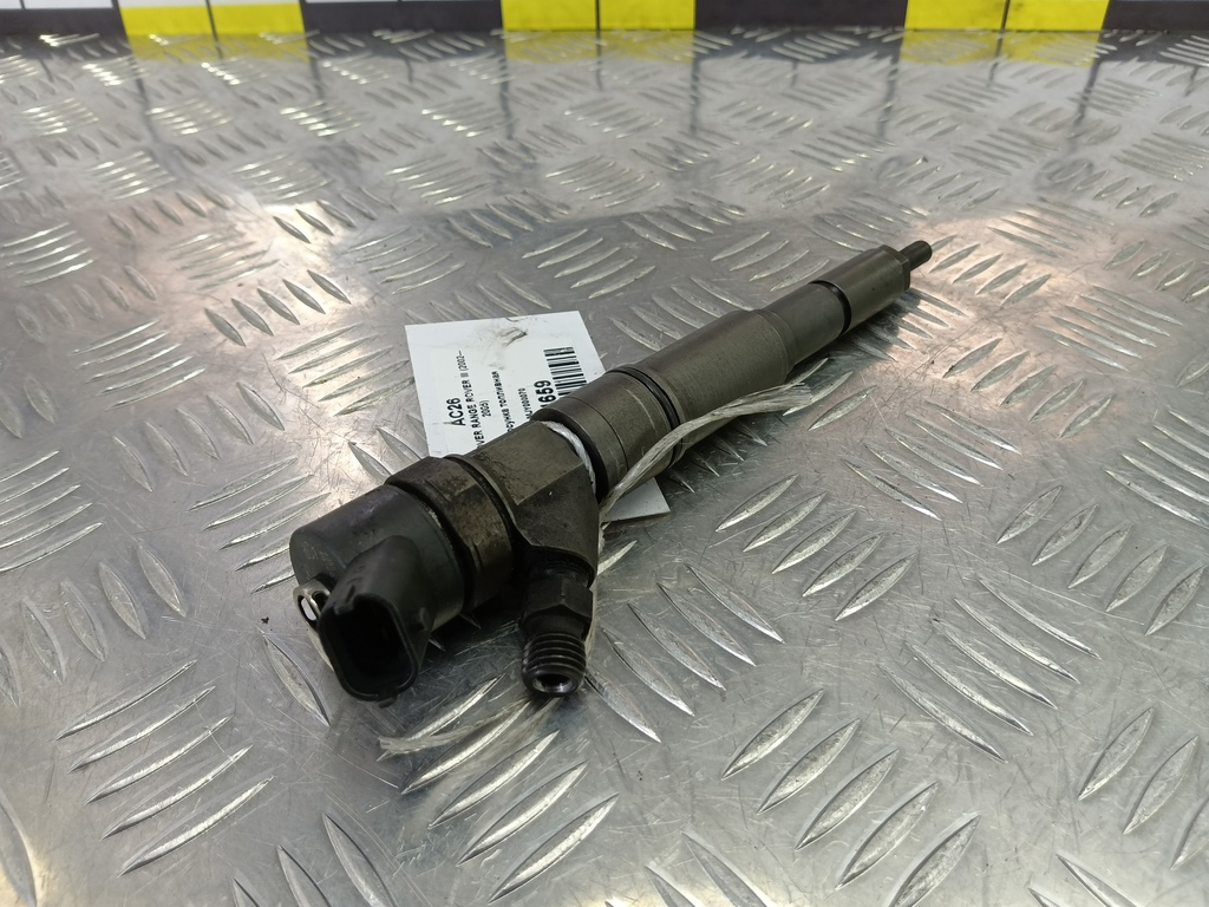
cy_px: 454
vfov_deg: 58.9
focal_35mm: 23
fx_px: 803
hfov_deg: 73.9
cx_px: 604
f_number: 1.6
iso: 101
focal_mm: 4.11
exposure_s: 1/50
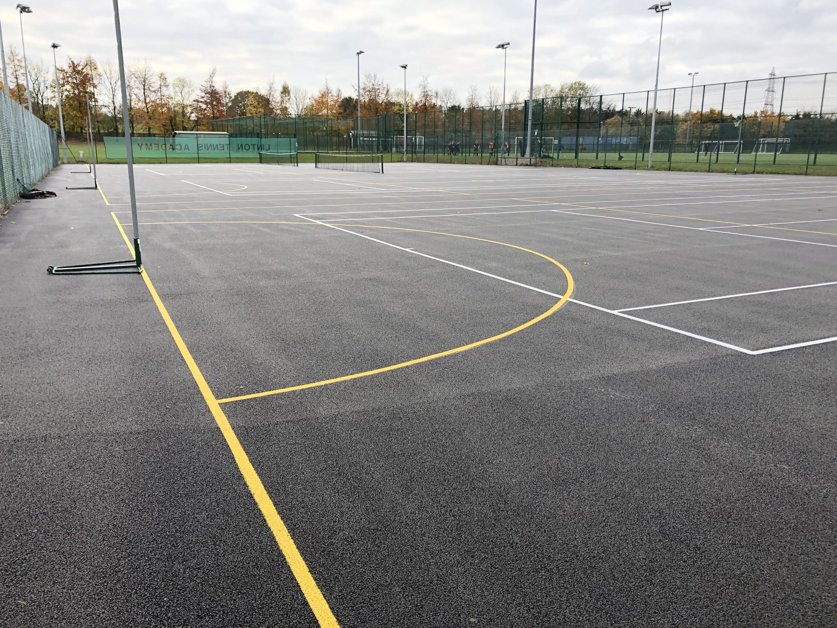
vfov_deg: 49.7
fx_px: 677
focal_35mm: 28
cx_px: 418
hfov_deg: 63.4
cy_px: 314
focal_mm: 3.99
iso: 20
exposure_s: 1/277
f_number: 1.8
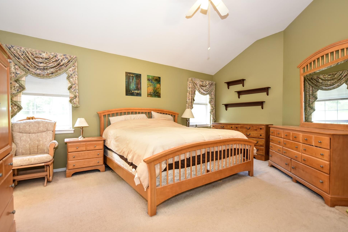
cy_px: 120
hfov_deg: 93.2
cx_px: 169
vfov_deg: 70.4
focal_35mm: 17
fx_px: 164
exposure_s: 1/60
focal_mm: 16
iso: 900
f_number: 2.8
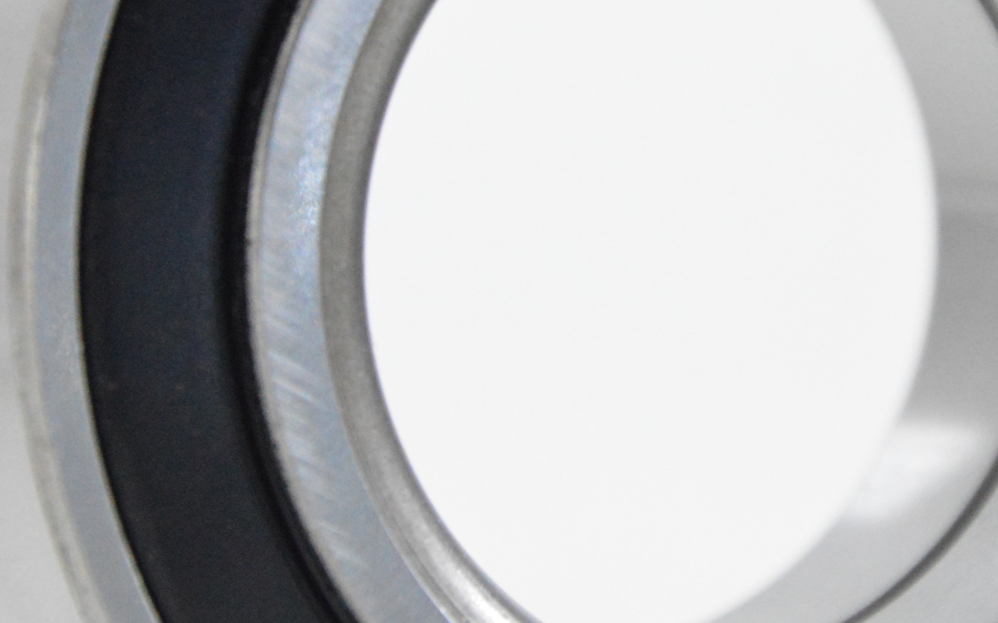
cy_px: 243
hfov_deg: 4.7
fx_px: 12088
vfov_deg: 3.0
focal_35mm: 444
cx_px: 720
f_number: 7.1
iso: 3200
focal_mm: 105
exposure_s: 1/100
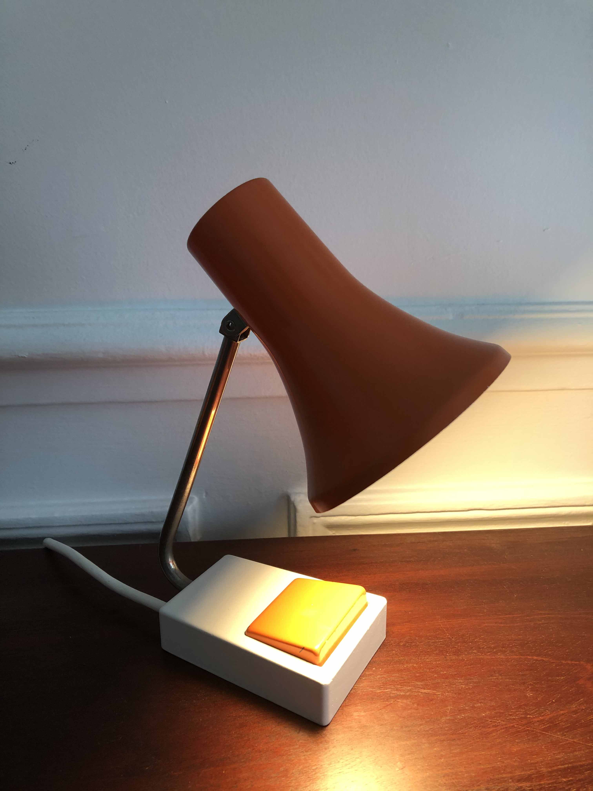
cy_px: 396
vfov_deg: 63.4
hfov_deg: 49.7
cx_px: 296
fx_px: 640
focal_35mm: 28
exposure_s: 1/17
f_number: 1.8
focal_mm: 3.99
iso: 50
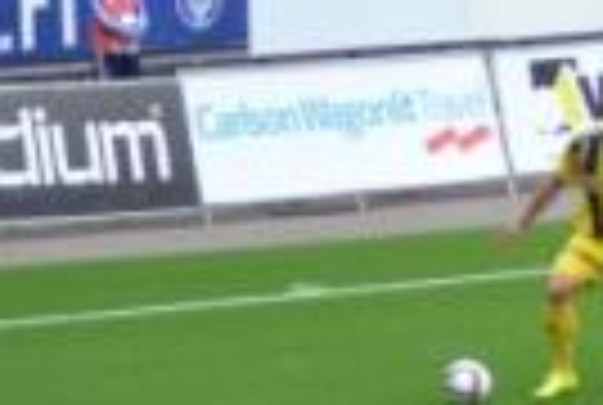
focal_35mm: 350
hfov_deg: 5.8
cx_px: 824
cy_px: -61
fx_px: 5876
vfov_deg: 3.9
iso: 400
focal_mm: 70
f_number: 5
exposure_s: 1/400
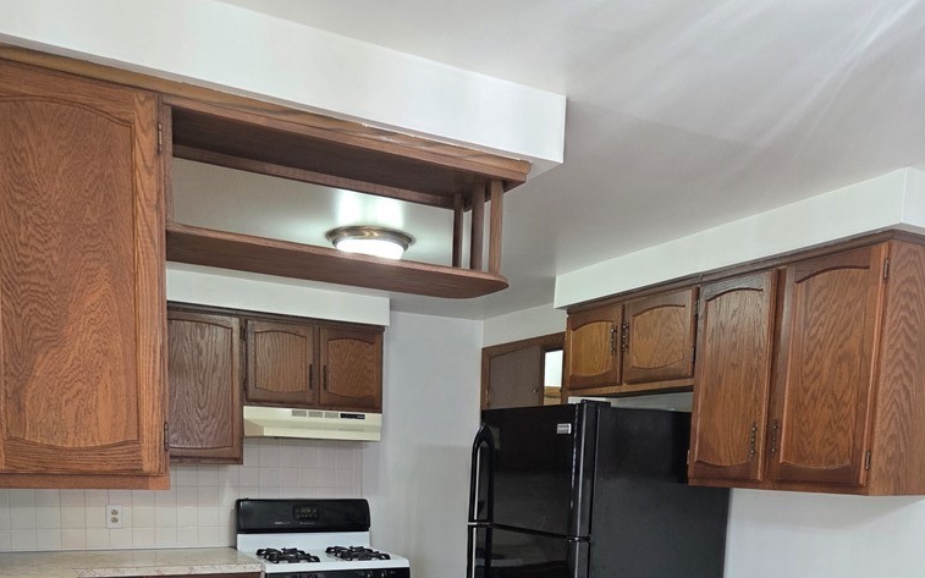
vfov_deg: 35.4
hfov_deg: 58.1
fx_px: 832
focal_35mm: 33
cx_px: 463
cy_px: 549
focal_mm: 5.4
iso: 200
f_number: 1.8
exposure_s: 1/120
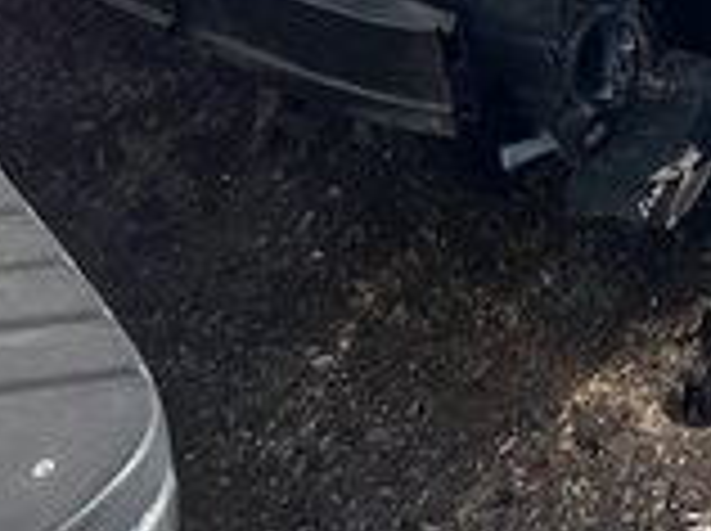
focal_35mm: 104
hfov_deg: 16.4
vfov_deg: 12.8
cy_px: -452
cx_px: 1204
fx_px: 2133
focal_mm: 5.1
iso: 50
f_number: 1.6
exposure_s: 1/2899
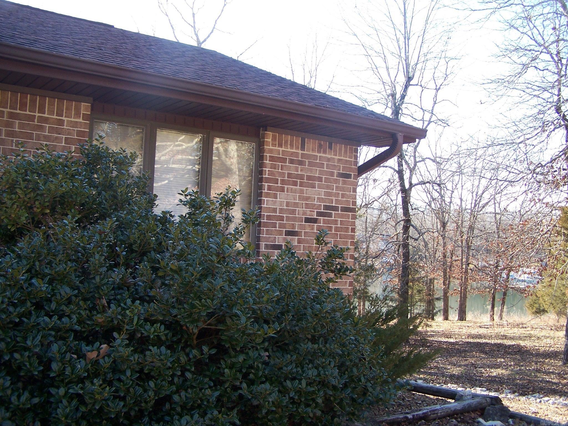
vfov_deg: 37.7
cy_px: 213
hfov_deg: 49.0
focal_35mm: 38
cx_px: 284
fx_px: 624
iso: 80
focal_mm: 6.3
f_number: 2.8
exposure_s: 1/125
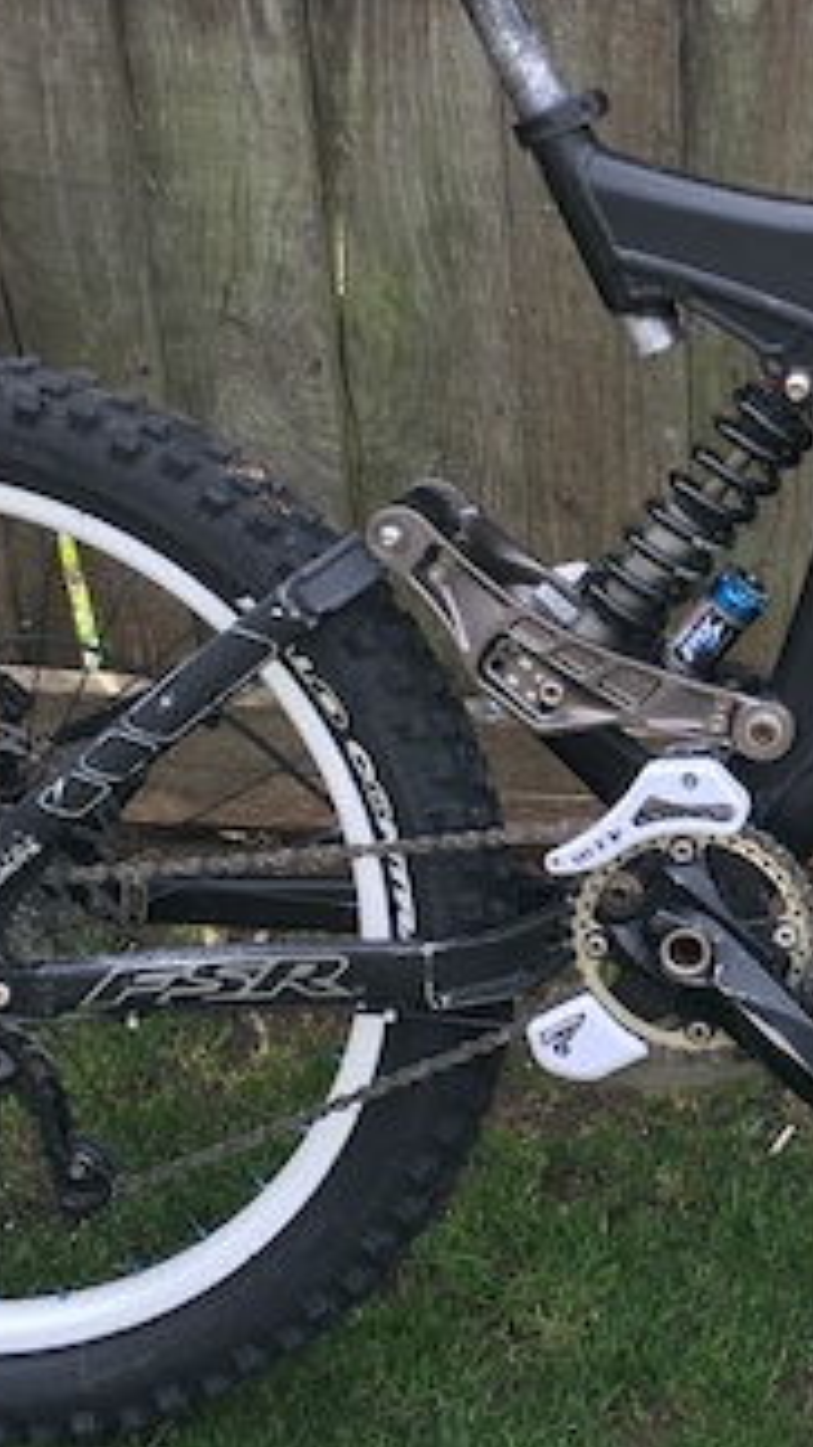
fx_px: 2992
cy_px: 648
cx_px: 1077
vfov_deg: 27.2
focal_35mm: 78
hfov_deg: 14.8
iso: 25
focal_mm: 4.15
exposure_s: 1/227
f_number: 2.2
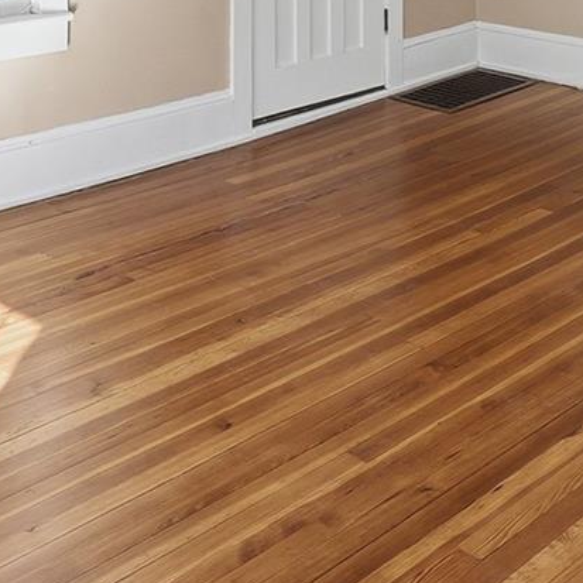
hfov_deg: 29.0
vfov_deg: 24.6
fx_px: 1124
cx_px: 257
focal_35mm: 59
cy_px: -208
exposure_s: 1/60
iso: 250
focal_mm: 14
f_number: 9
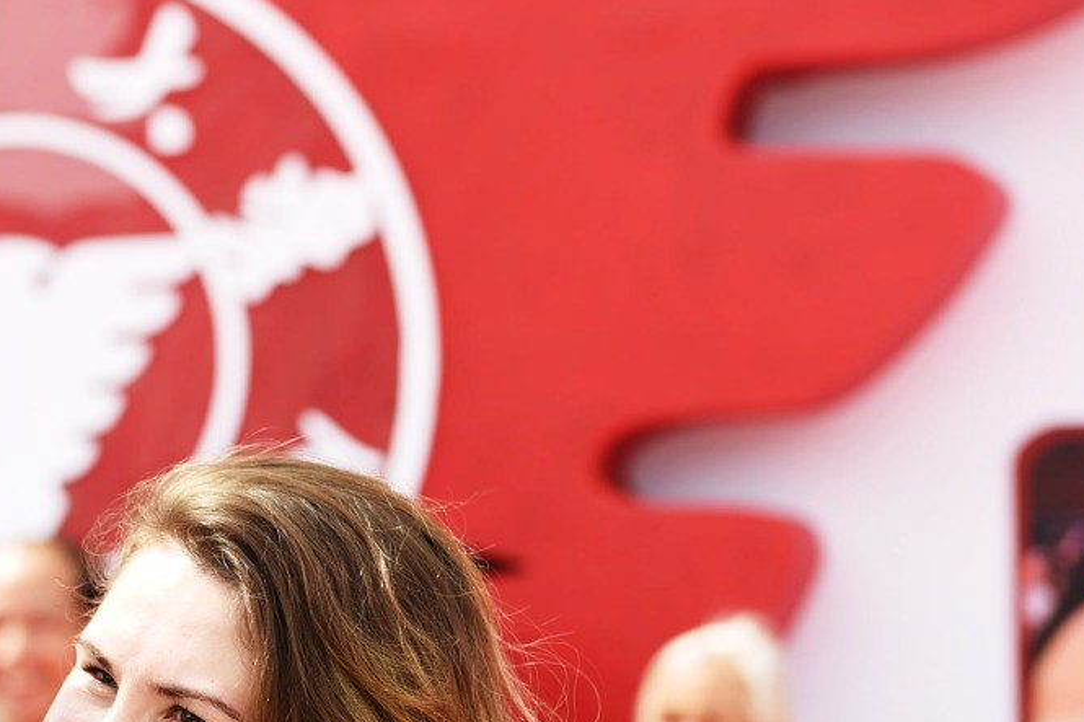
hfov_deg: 9.8
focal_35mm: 207
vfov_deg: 6.6
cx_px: -119
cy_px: 737
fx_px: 6231
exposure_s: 1/200
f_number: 4.5
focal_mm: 86
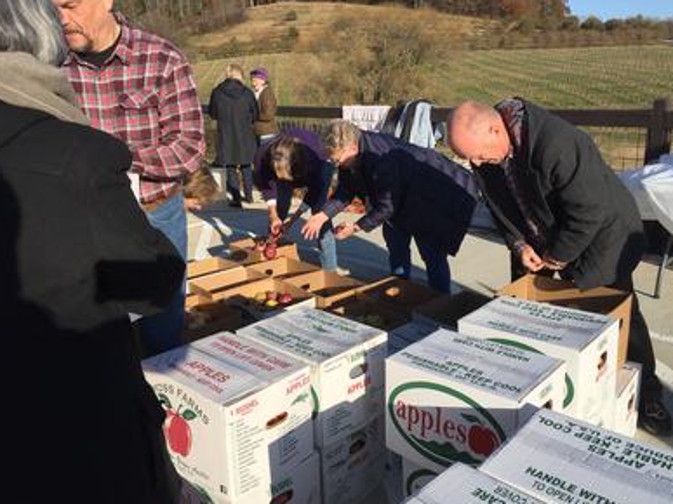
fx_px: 583
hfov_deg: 60.0
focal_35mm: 30
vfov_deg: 46.8
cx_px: 337
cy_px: 255
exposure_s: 1/2326
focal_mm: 4.15
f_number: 2.2
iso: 32
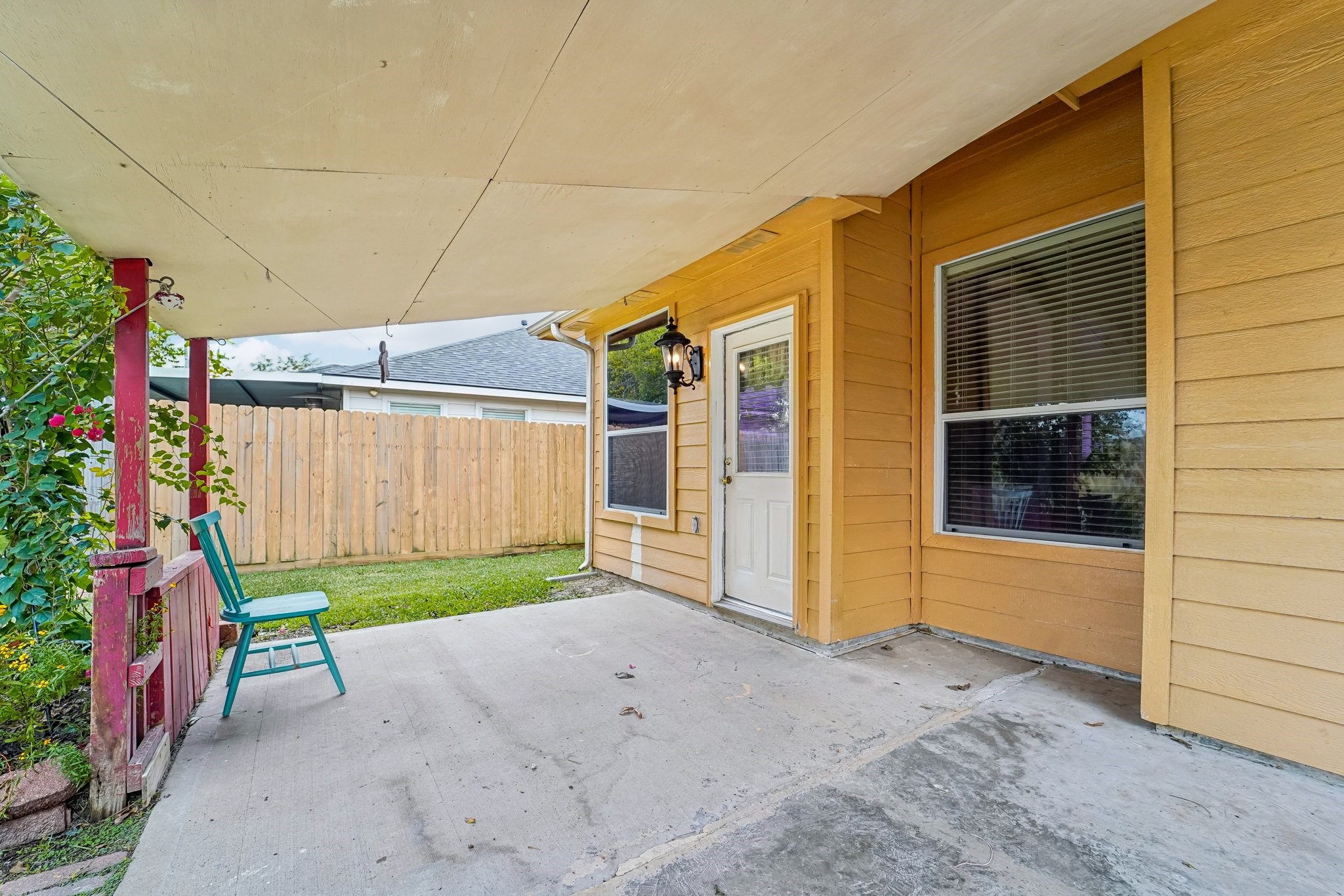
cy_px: 448
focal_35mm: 14
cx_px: 672
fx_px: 523
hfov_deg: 104.3
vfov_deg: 81.2
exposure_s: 1/50
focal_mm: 14
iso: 500
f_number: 8
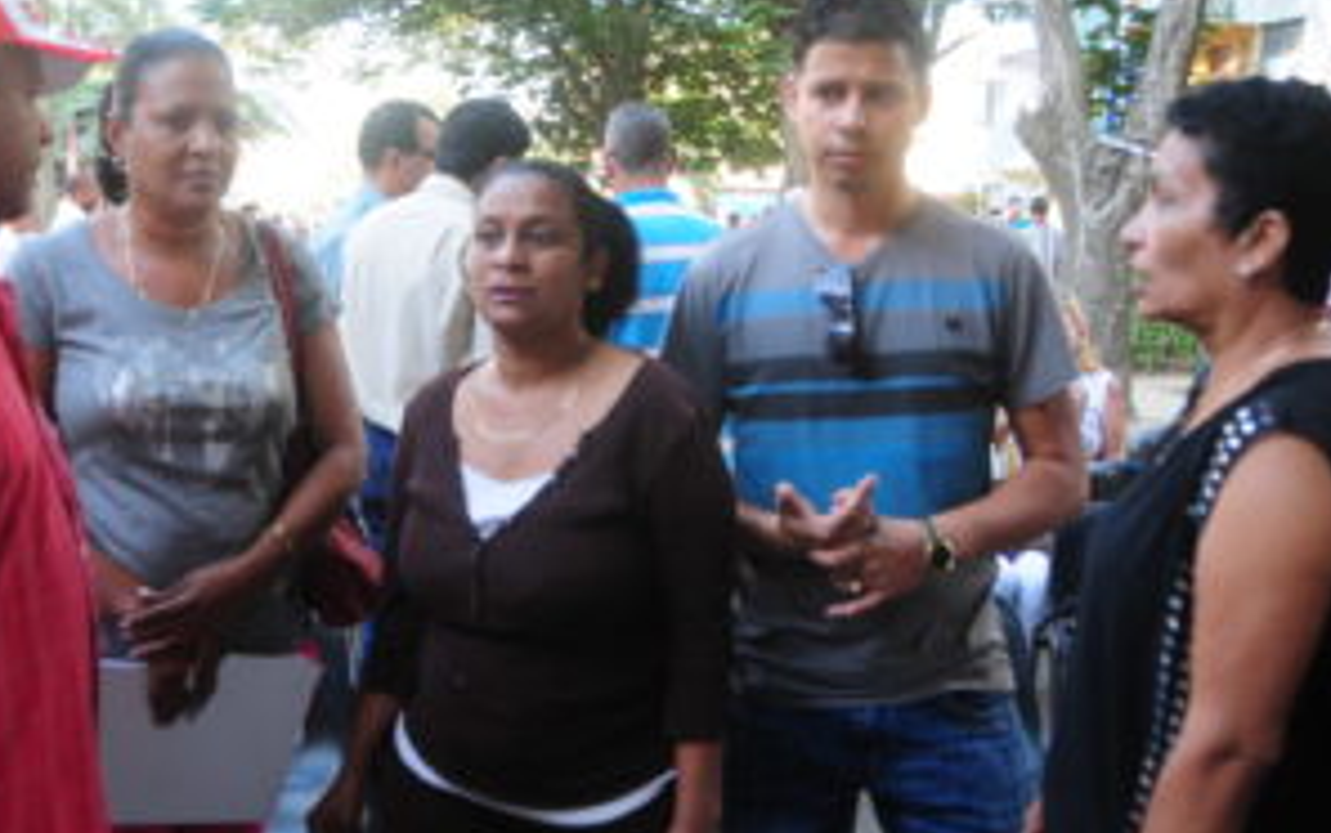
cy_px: 300
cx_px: 560
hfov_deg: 47.0
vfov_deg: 30.4
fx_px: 1524
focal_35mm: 42
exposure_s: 1/160
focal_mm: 20
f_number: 3.5
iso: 640
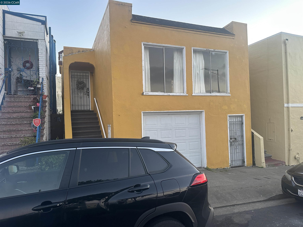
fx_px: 210
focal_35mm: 24
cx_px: 152
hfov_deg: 71.6
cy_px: 114
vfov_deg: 56.8
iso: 250
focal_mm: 6.86
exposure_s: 1/96
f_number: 1.78
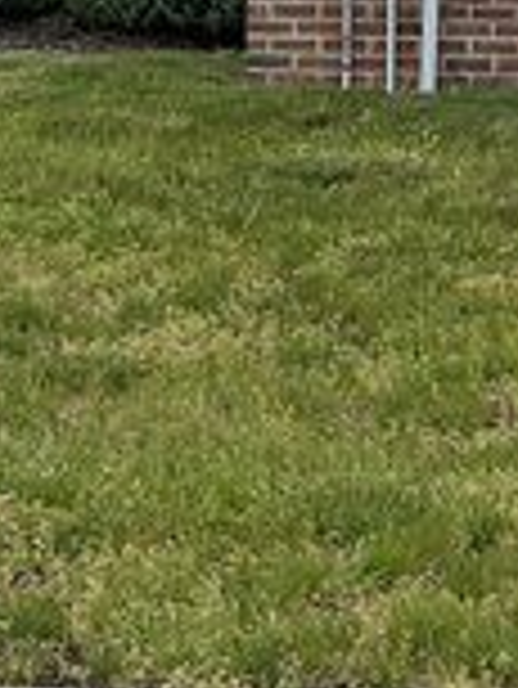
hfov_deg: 10.7
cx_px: 644
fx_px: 2710
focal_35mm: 136
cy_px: -454
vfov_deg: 13.4
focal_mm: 5.1
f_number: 1.6
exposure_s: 1/4049
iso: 32
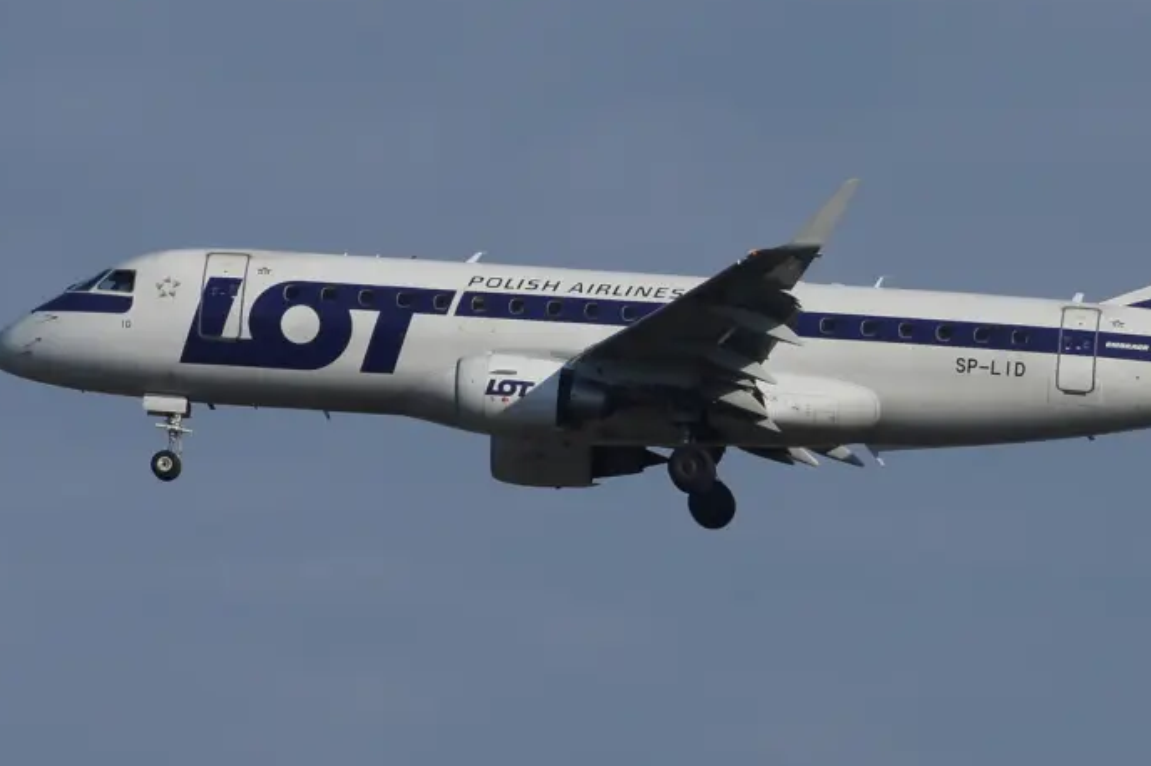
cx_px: 758
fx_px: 10705
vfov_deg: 4.1
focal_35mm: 335
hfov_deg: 6.2
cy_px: 331
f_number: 10
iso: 100
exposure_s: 1/320
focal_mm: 150
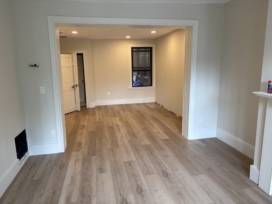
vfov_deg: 53.1
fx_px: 204
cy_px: 102
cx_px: 136
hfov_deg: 67.3
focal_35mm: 26
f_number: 1.6
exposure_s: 1/121
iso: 125
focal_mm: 5.96
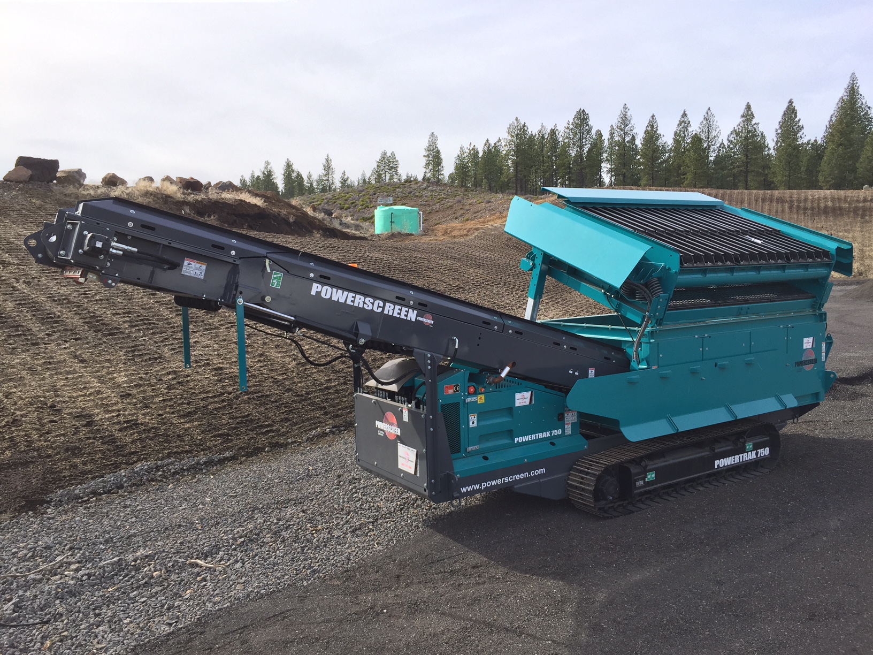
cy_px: 328
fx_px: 731
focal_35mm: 29
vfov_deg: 48.2
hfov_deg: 61.7
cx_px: 436
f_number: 2.2
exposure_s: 1/1041
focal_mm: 4.15
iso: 32
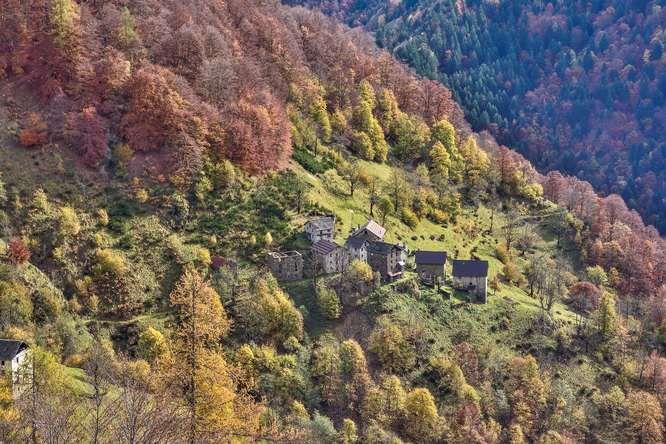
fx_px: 1443
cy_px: 222
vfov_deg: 17.5
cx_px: 333
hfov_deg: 26.0
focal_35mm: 78
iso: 100
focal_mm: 52
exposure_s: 1/25
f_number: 11
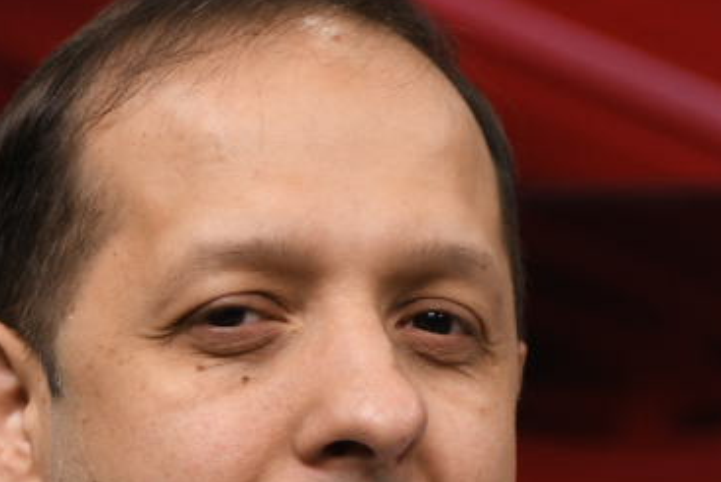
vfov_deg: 5.2
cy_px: 626
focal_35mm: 265
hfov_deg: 7.8
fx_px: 5309
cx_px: 542
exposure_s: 1/200
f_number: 3.2
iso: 320
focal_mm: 60
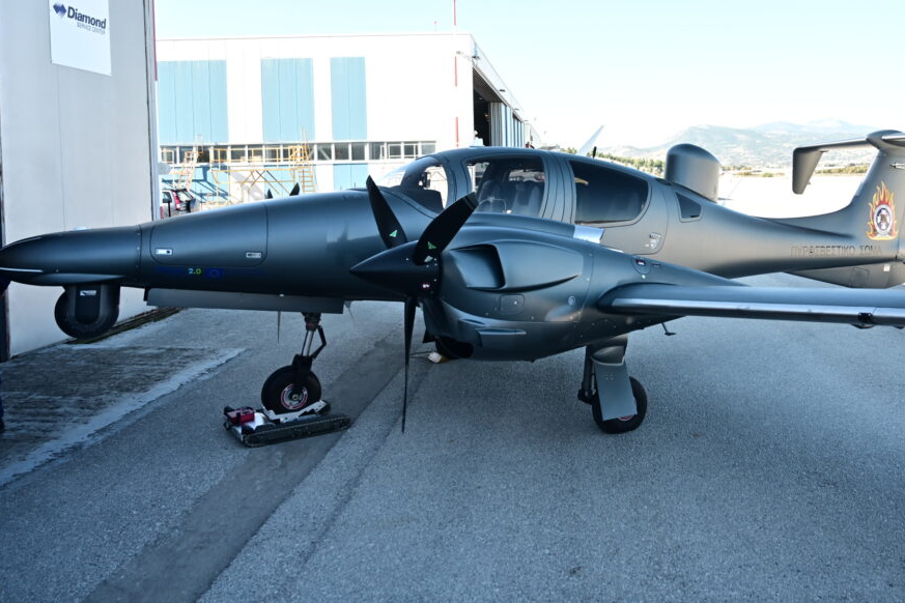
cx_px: 566
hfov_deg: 56.5
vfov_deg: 39.5
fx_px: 830
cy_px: 199
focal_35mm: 33
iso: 640
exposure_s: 1/1250
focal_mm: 24
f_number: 4
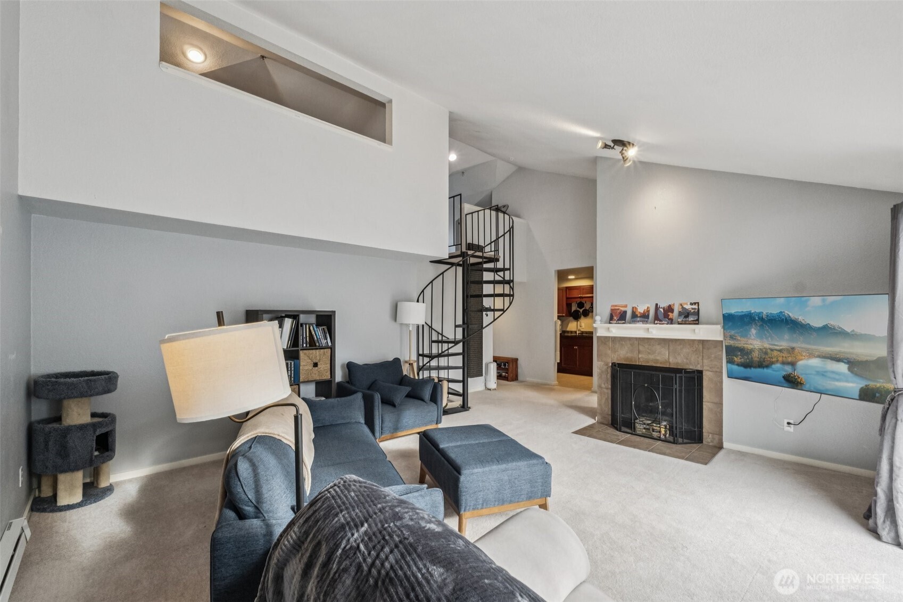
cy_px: 301
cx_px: 452
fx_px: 376
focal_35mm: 15
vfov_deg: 77.3
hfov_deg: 100.4
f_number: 9
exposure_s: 1/30
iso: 1000
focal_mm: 10
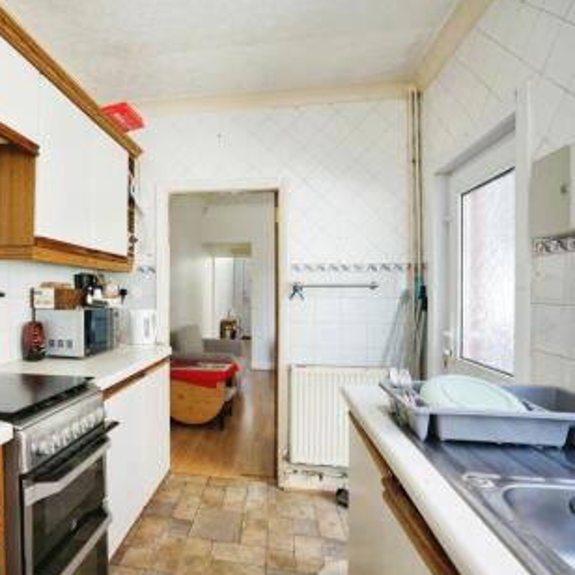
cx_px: 183
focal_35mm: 21
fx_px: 395
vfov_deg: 72.1
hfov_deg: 69.7
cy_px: 294
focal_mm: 16
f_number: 11
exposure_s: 1/60
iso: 2000
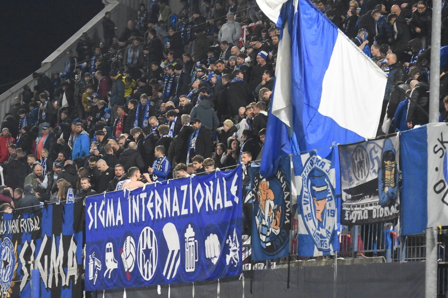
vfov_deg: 7.9
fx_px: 2165
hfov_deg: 11.8
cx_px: 224
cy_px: 149
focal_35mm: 174
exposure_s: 1/1250
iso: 12800
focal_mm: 116
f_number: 4.8
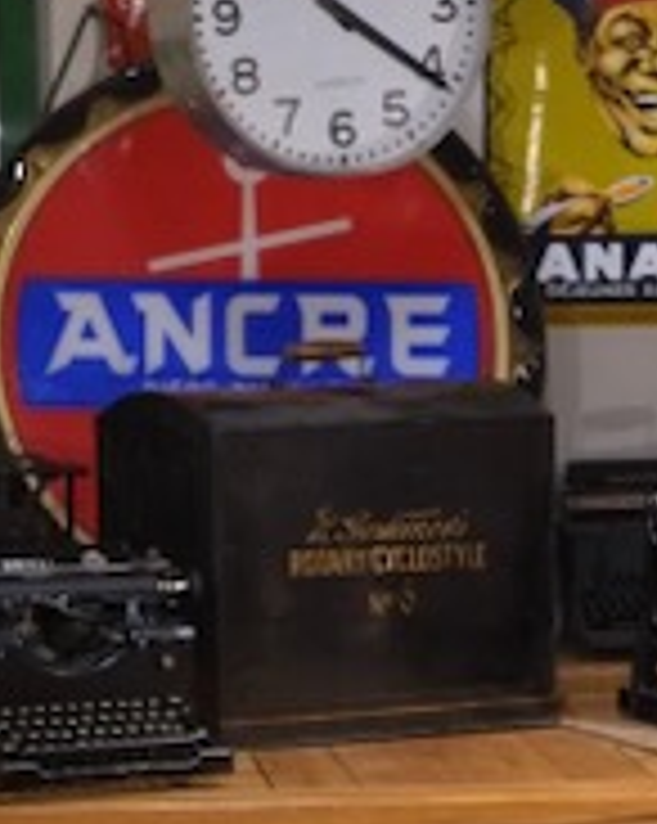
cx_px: 441
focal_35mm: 163
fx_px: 3968
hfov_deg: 9.5
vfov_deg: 11.5
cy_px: 1139
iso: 3200
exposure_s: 1/125
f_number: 4
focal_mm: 35
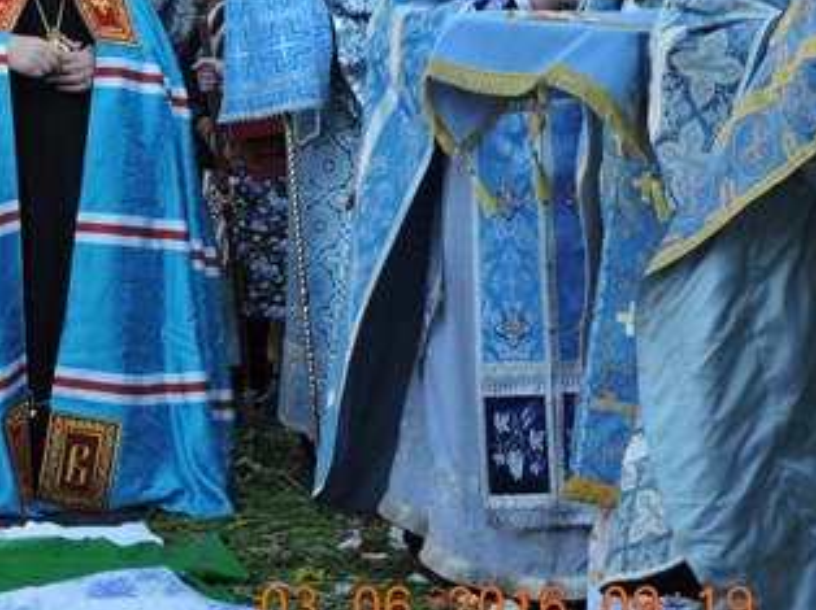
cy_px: 114
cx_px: -3
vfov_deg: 9.7
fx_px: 3604
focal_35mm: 153
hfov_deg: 12.8
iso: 100
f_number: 3.9
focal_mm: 13.4
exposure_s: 1/200
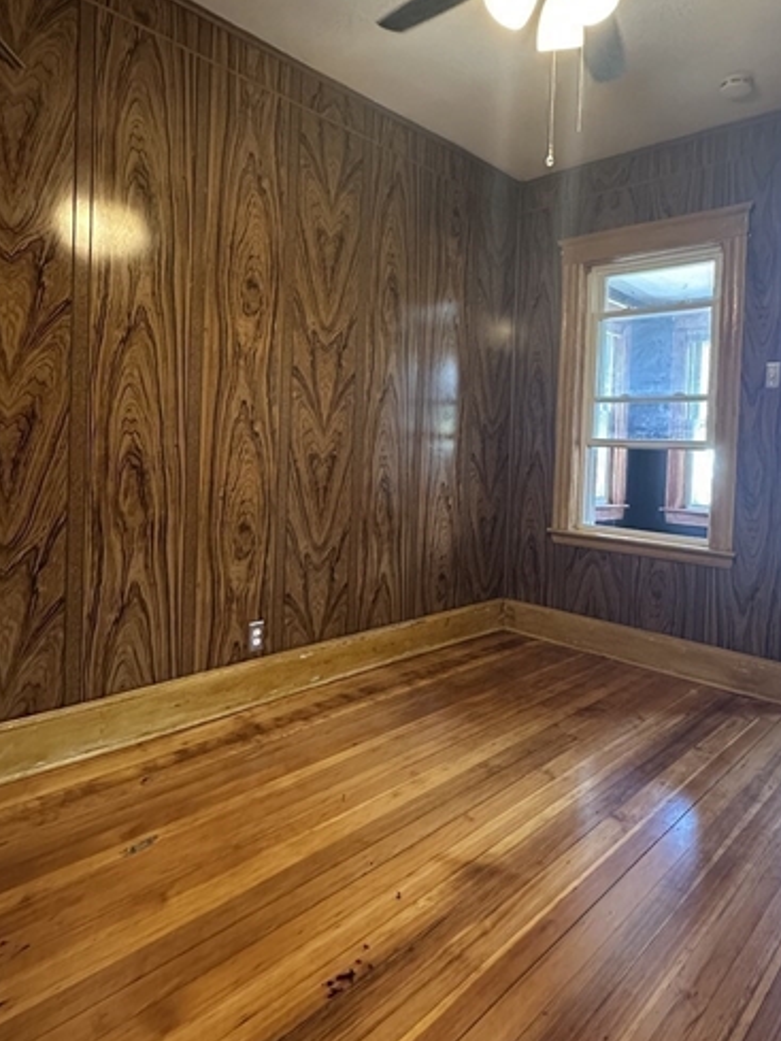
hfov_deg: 60.6
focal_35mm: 22
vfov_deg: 76.1
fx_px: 662
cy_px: 466
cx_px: 468
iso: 640
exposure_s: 1/60
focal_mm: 2.22
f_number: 2.2
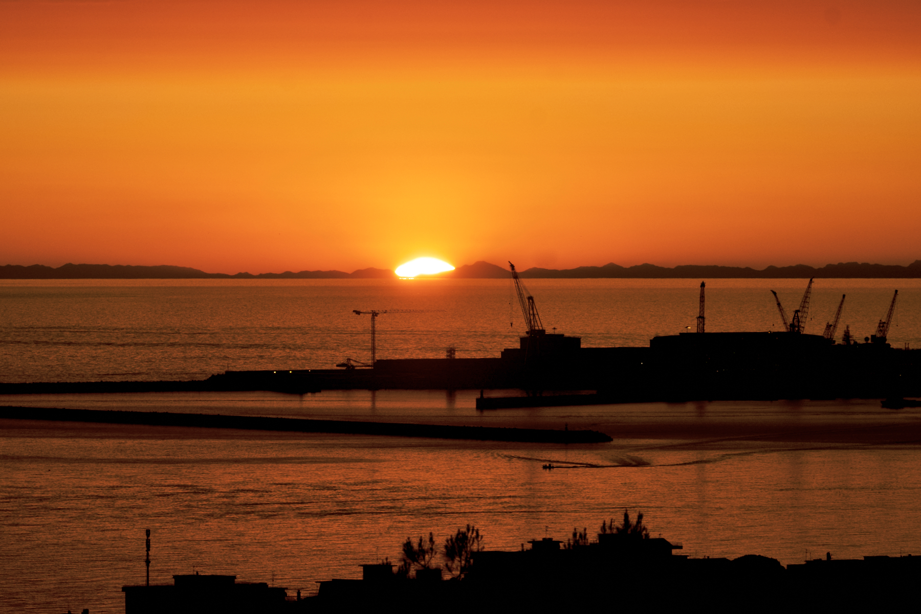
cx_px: 460
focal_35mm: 300
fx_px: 7676
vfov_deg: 4.6
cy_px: 307
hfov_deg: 6.9
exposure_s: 1/640
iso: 100
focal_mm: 200
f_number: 7.1
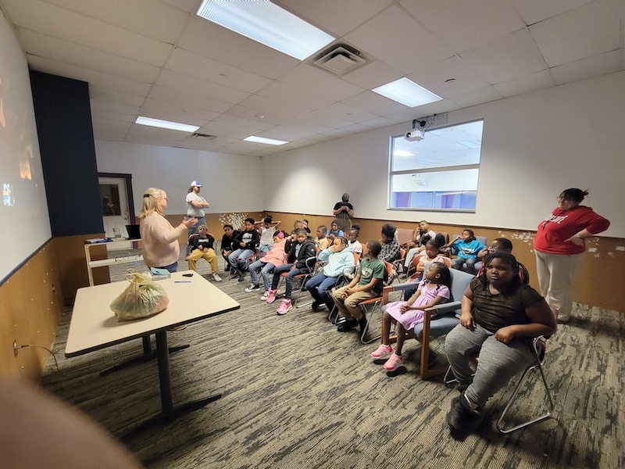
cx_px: 312
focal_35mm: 13
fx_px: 235
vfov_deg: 89.9
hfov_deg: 106.2
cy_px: 234
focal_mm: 2.2
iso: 800
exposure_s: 1/24
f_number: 2.2
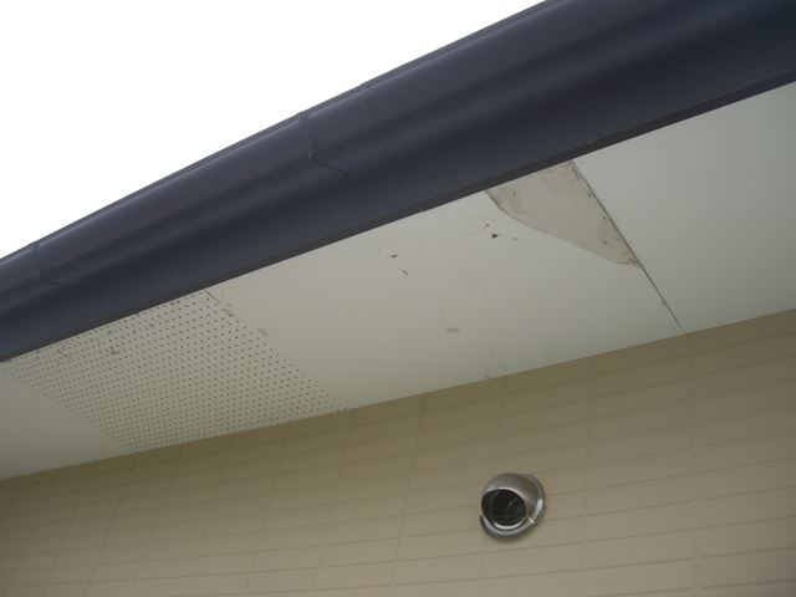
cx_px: 398
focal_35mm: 38
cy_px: 298
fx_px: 874
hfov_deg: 49.0
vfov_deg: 37.7
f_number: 2.8
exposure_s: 1/160
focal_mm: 7.9
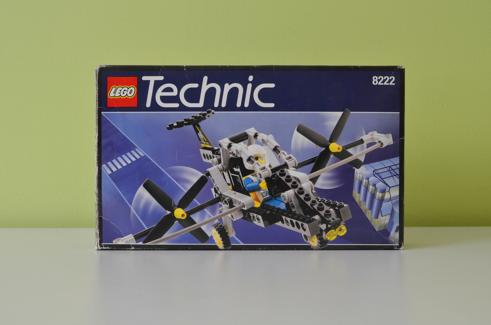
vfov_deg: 29.7
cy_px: 162
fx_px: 613
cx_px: 246
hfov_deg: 43.7
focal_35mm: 45
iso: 125
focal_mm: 30
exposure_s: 1/1.3
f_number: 10
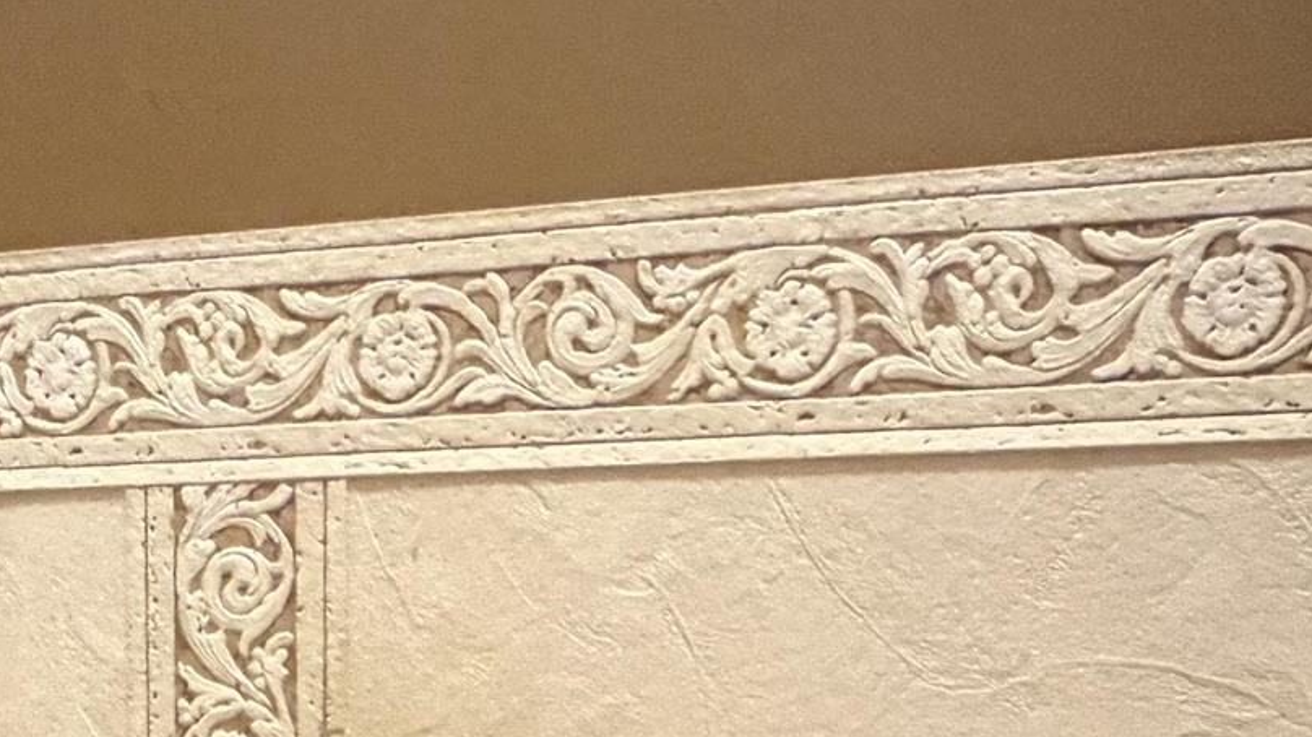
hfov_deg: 35.3
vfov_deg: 19.4
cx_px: 331
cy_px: 906
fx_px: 2017
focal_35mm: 58
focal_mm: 2.22
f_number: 2.2
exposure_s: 1/40
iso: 1000
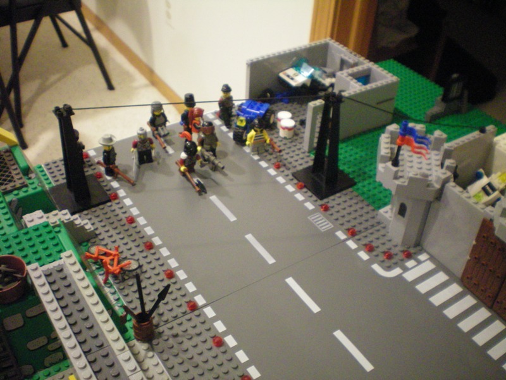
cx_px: 253
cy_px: 190
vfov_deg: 37.7
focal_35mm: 38
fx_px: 555
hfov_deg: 49.0
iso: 400
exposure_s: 1/13
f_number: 3.1
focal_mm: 6.3
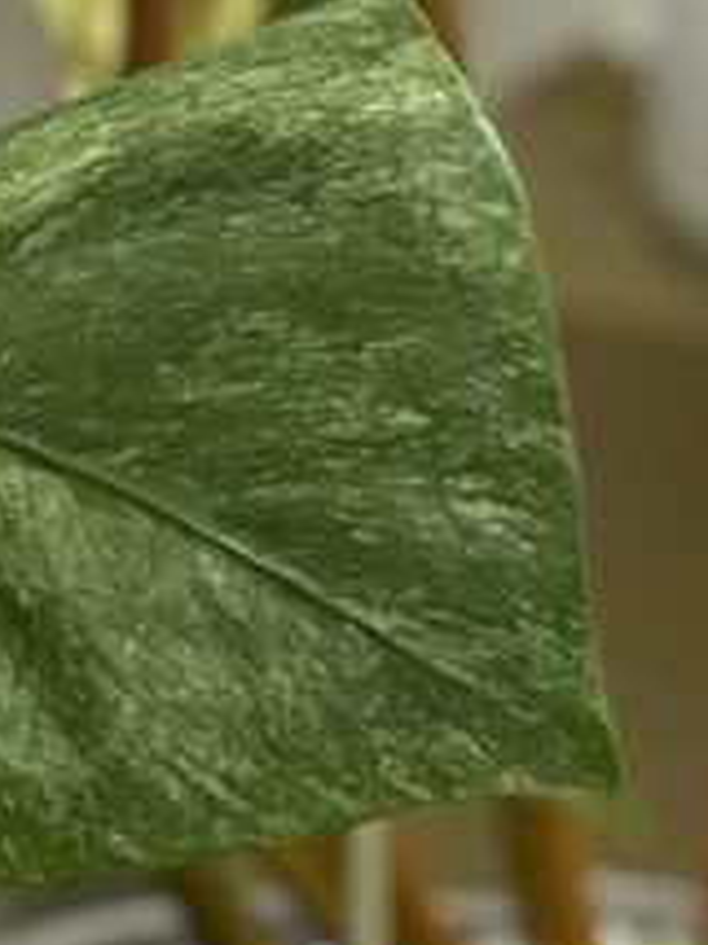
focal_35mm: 348
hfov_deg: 4.3
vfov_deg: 5.7
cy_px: 765
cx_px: -185
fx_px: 9500
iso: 100
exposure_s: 1/100
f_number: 2
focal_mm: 6
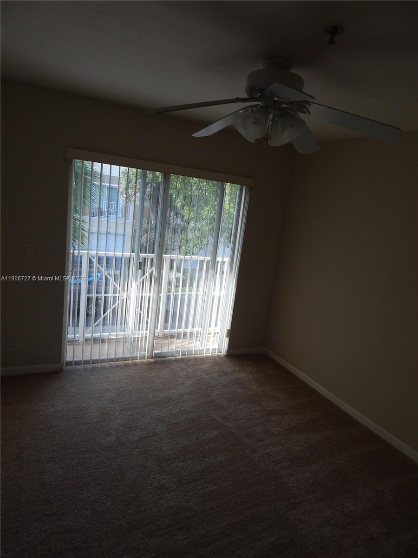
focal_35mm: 22
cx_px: 209
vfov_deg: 76.4
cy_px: 279
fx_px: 354
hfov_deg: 61.1
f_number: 3
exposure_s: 1/60
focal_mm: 4
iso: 125
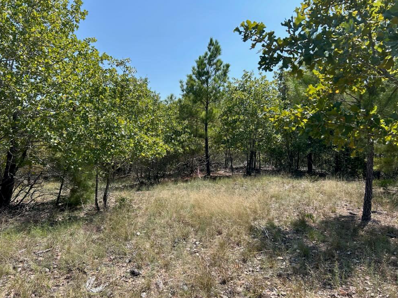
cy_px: 151
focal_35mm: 27
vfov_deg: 51.4
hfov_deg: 65.3
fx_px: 311
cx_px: 196
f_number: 1.5
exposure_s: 1/2457
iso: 50
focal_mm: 5.7
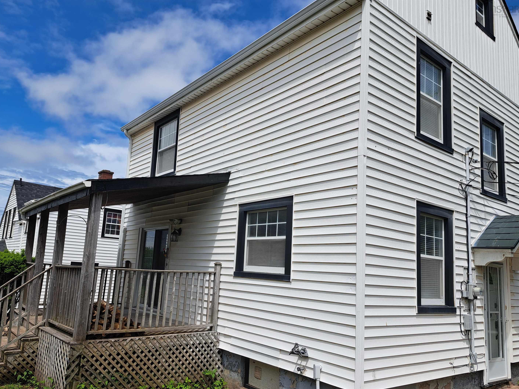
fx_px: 390
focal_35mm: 26
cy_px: 210
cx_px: 241
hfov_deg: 67.2
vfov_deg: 53.0
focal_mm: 5.23
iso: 50
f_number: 1.8
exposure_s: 1/1179
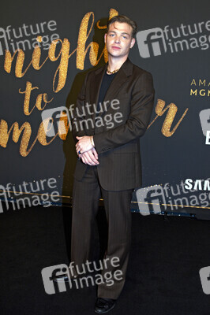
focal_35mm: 31
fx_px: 272
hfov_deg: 42.3
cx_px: 105
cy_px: 158
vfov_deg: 60.3
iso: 800
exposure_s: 1/250
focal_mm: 31
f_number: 6.3
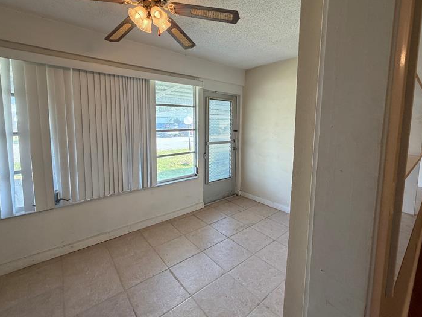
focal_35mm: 16
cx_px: 219
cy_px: 141
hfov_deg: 94.5
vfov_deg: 77.8
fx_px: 195
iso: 250
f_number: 2.2
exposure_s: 1/120
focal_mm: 2.22
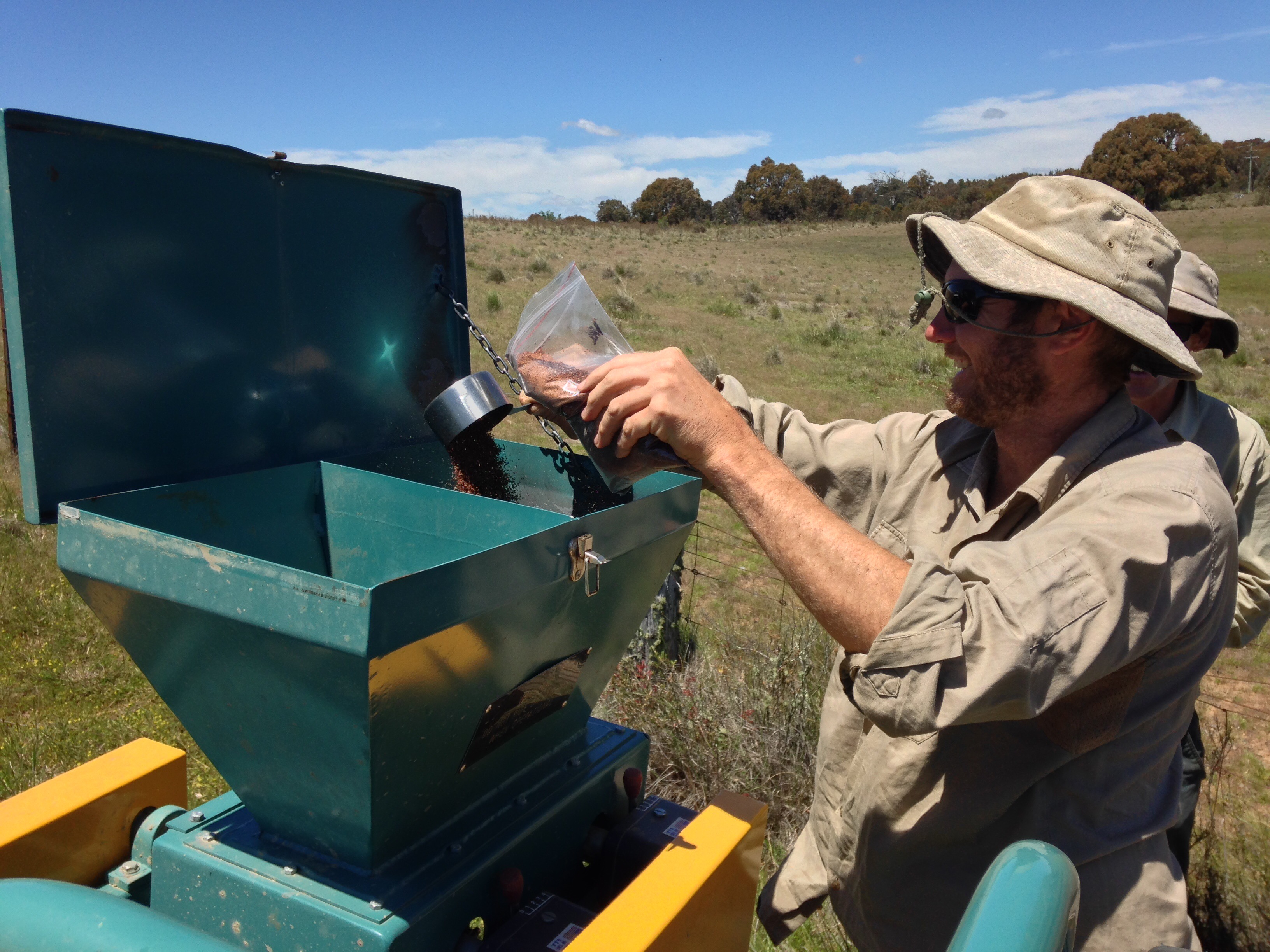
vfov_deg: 42.9
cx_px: 635
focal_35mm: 33
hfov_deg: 55.4
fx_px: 1211
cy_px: 476
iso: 50
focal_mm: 4.12
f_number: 2.4
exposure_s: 1/1355
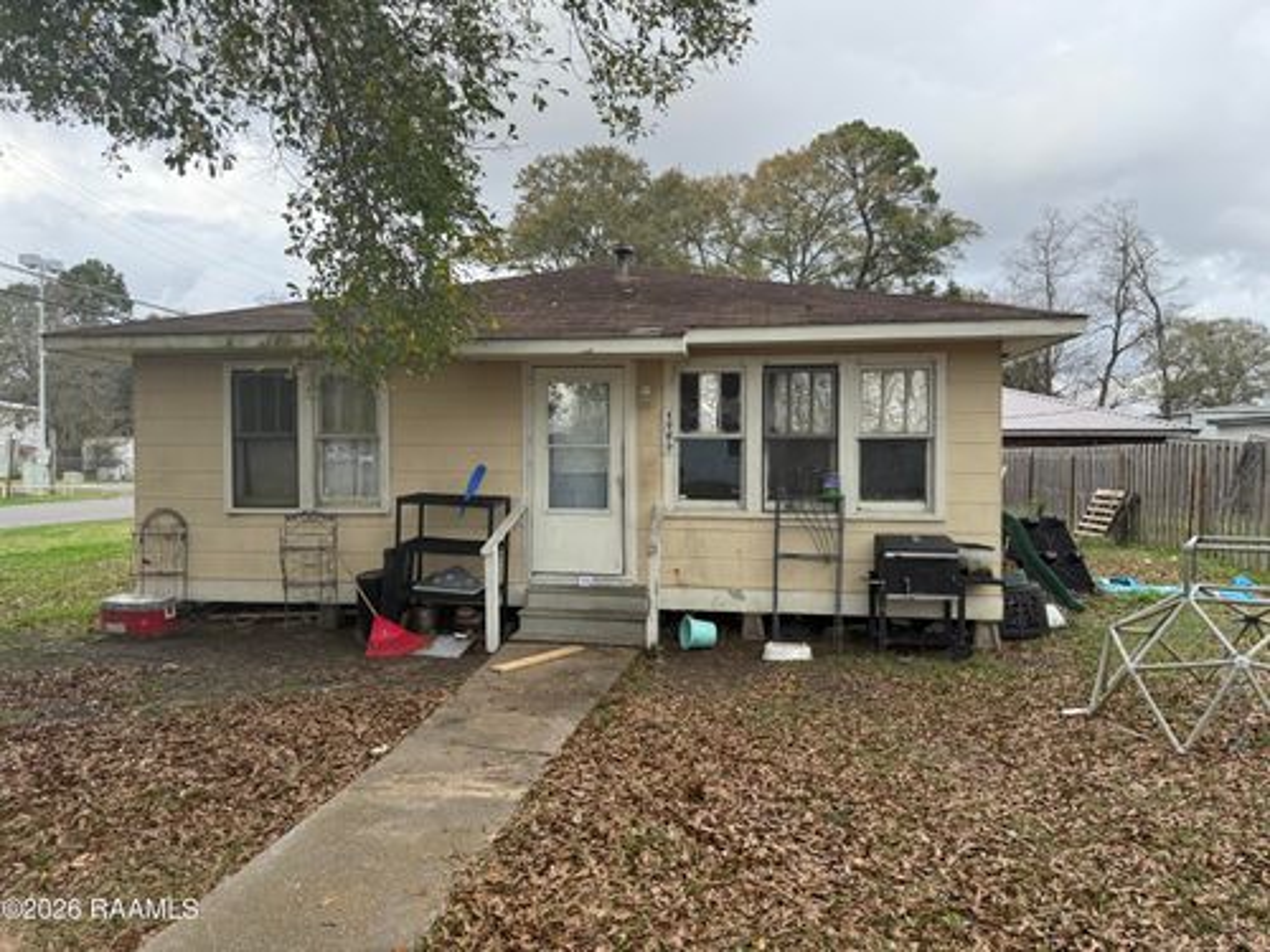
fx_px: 881
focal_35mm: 24
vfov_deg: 56.8
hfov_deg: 71.6
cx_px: 635
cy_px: 476
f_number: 1.78
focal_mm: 6.76
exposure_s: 1/1585
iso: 100
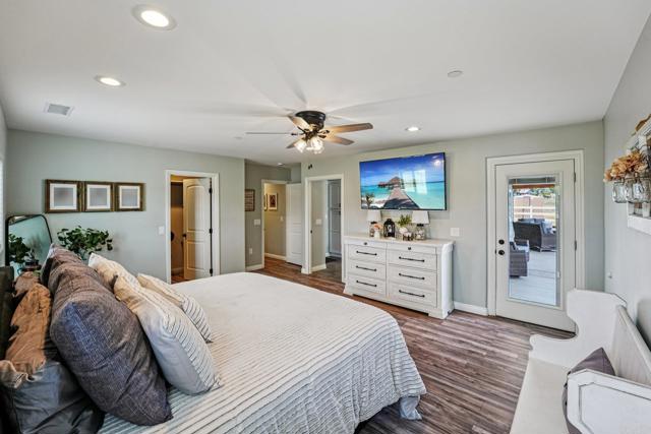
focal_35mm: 14
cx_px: 326
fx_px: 253
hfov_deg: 104.2
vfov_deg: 81.2
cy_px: 217
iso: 400
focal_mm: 14
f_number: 8
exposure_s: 1/60
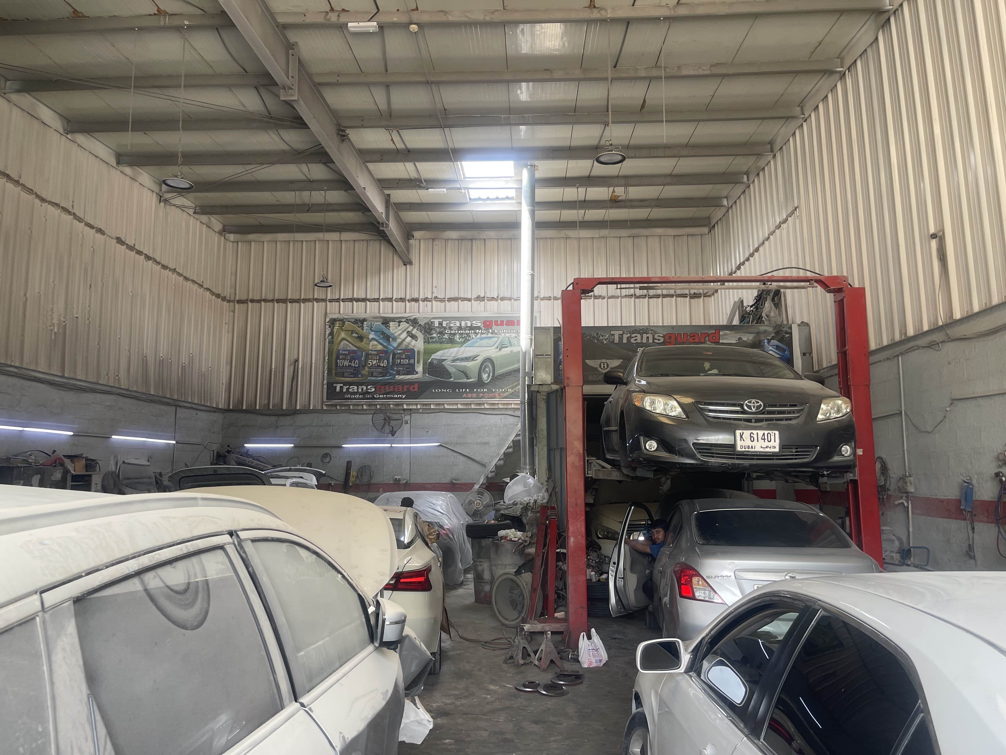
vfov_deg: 54.9
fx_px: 727
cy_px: 378
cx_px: 503
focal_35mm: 25
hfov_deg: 69.4
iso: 64
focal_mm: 5.1
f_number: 1.6
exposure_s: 1/121
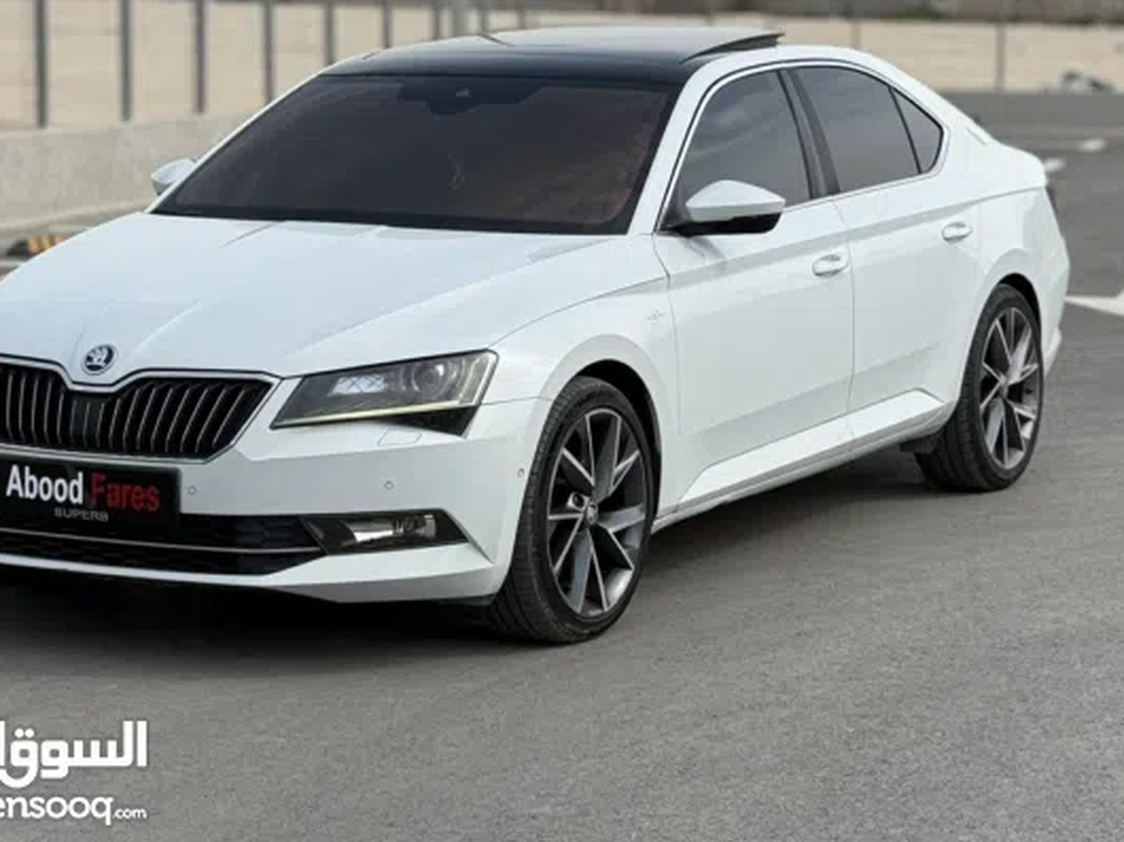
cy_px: 367
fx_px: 1882
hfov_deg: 33.2
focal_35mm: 58
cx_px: 464
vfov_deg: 25.2
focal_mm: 6.76
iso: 80
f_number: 1.78
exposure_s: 1/4587
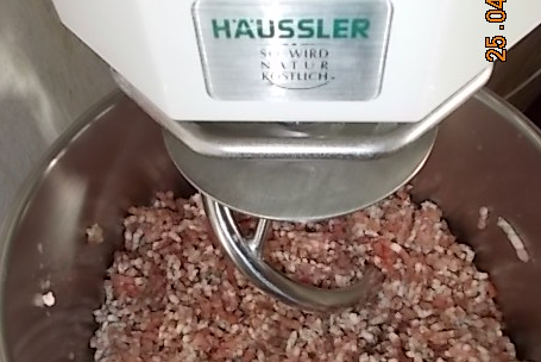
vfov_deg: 34.3
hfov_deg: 50.7
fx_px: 571
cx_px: 278
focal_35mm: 38
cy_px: 274
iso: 200
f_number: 3.2
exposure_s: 1/25
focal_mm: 4.6
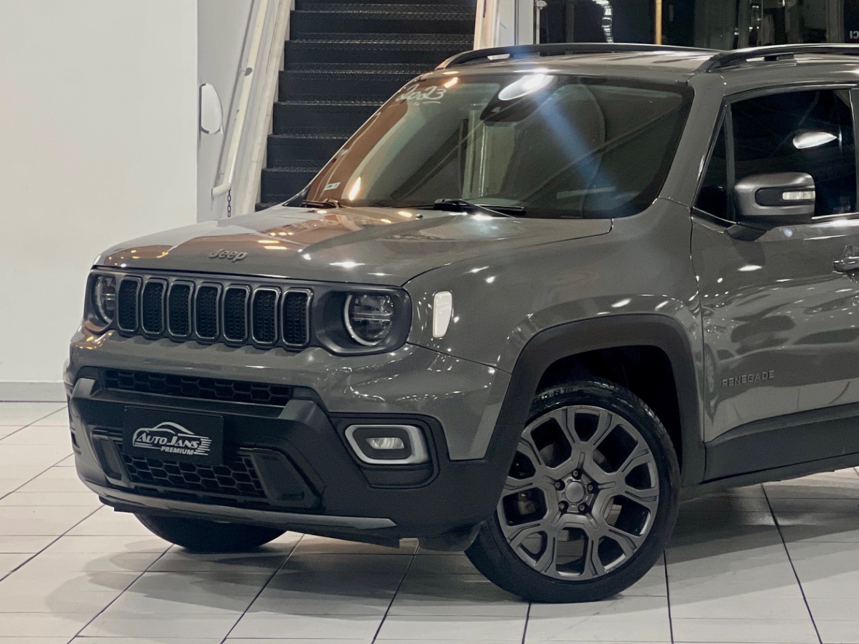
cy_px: 278
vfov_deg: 11.9
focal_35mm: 125
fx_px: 3102
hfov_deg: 15.7
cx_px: 579
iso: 400
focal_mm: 9
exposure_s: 1/40
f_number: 2.8
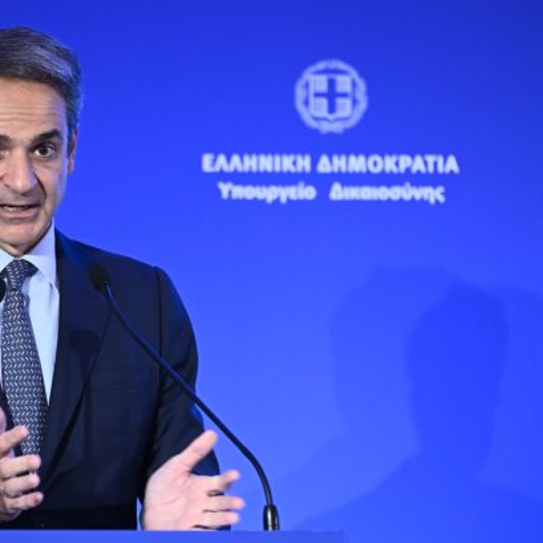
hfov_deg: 3.0
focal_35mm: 590
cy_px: 272
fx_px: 10471
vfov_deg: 3.0
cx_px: 135
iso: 3600
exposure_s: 1/160
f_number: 6
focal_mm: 460
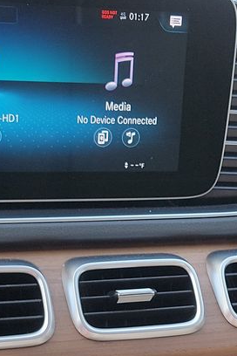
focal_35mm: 98
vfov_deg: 20.4
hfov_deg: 13.9
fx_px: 968
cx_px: 173
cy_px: 326
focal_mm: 6.7
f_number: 1.8
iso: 52
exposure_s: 1/59
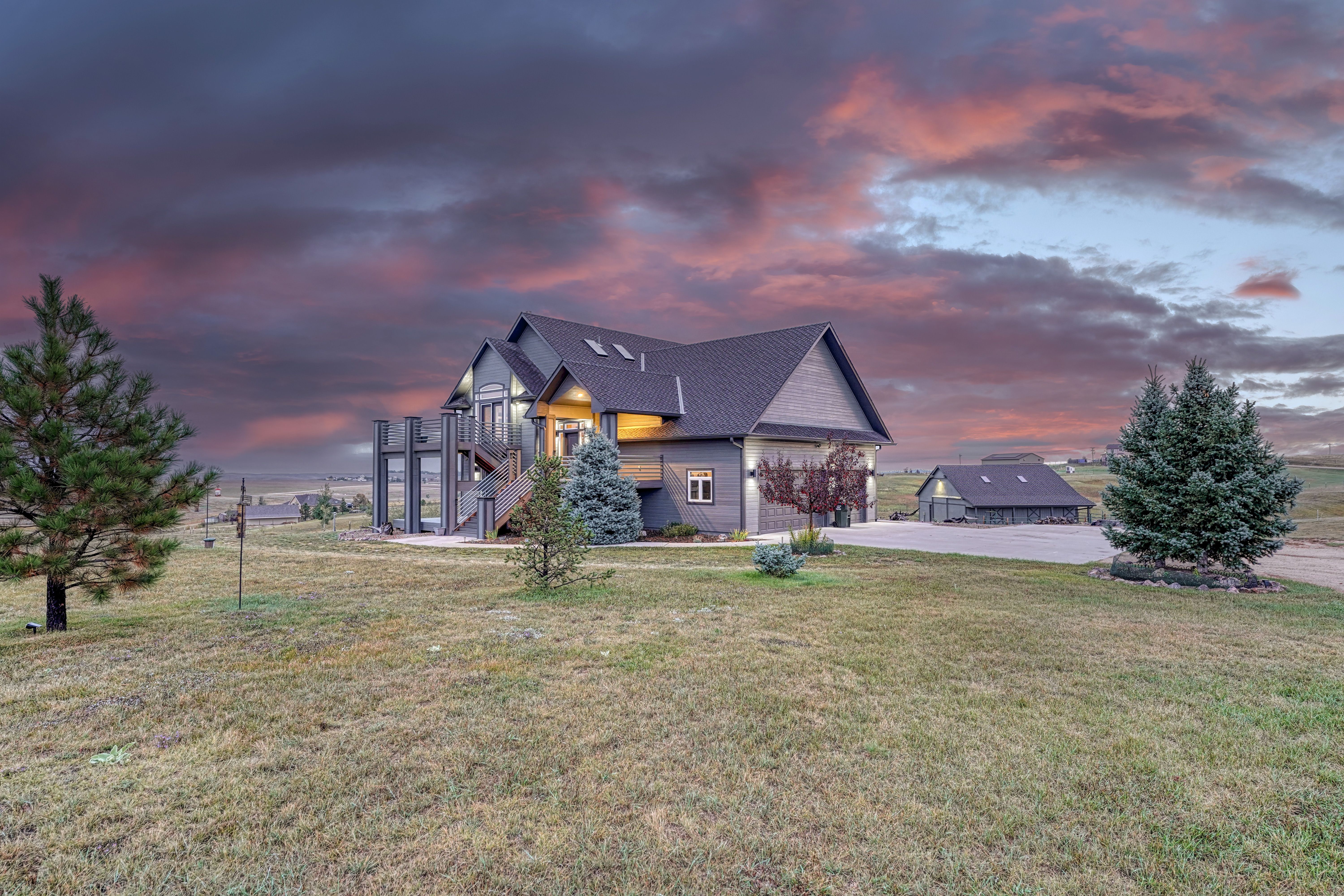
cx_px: 672
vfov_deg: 64.3
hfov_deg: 86.6
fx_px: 713
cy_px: 448
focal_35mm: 19
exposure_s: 2
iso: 800
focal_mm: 19.1
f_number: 7.1
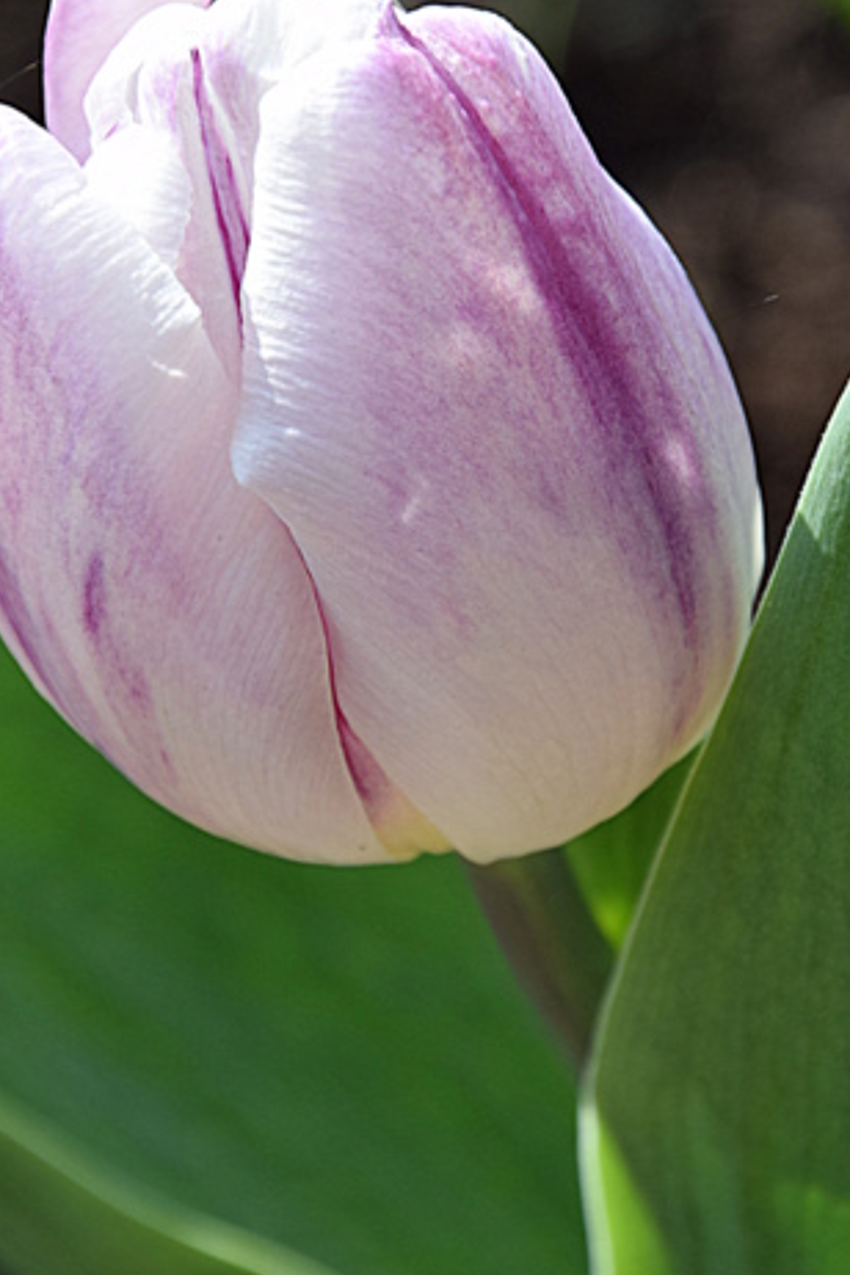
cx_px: 375
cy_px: 538
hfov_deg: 5.0
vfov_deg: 7.5
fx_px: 9663
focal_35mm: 273
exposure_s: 1/320
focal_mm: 105
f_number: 8
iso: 200
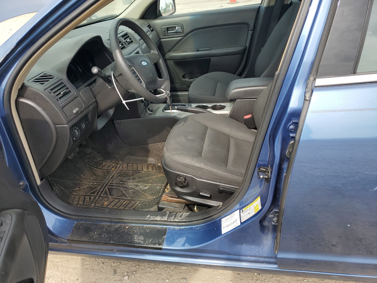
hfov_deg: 67.3
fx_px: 283
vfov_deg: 53.1
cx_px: 188
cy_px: 142
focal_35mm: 26
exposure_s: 1/909
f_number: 1.5
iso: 50
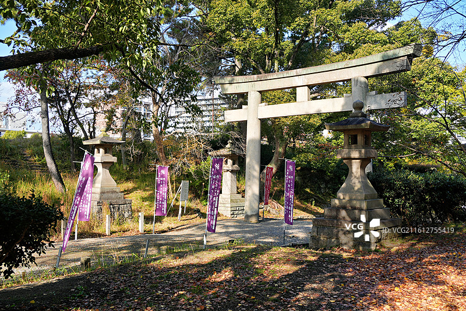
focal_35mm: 36
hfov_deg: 53.1
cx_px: 233
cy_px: 156
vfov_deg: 36.9
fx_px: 466
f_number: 8
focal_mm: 24
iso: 100
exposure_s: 1/100
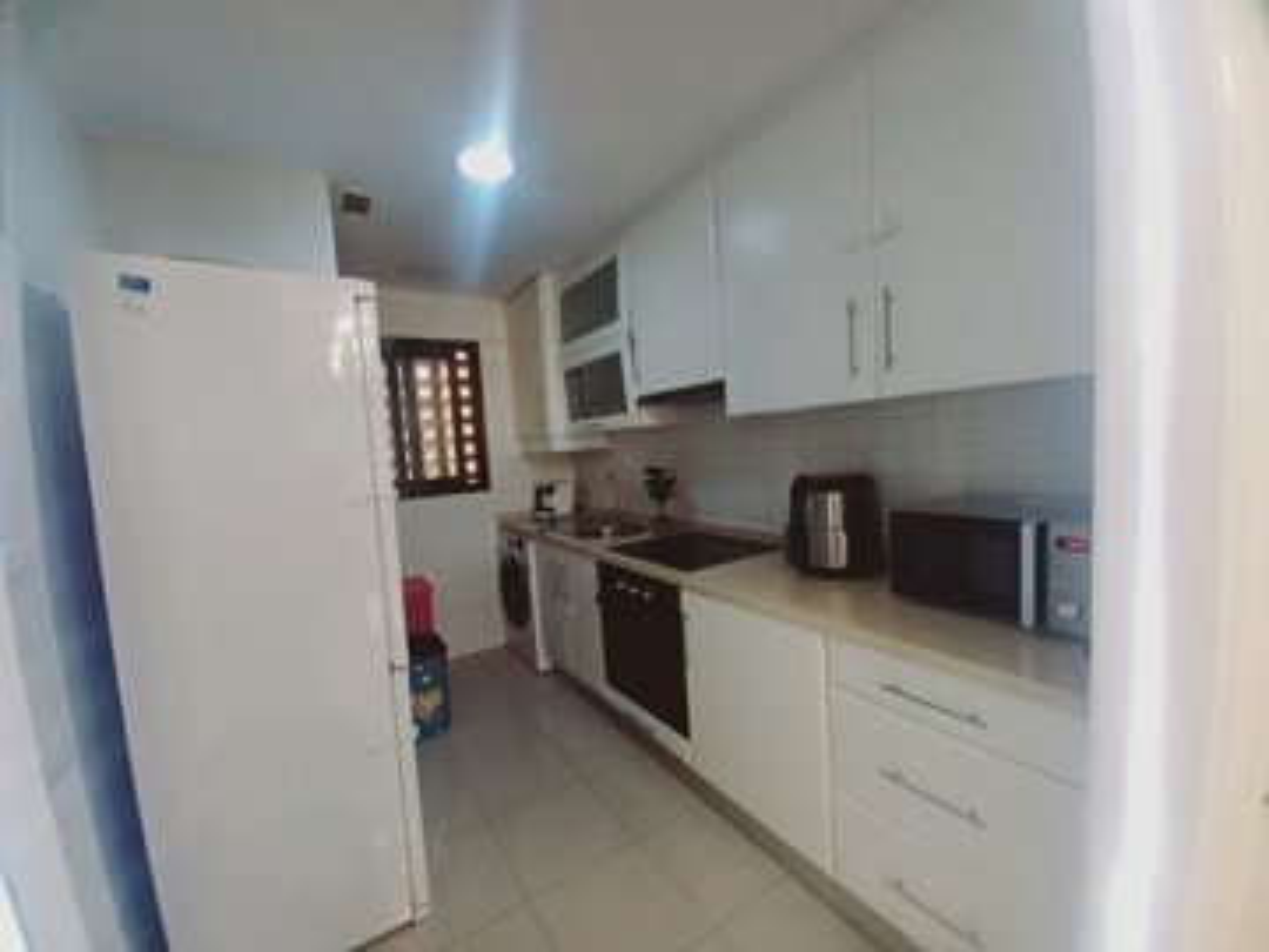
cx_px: 634
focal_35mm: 13
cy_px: 476
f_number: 2.2
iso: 125
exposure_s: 1/50
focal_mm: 1.42
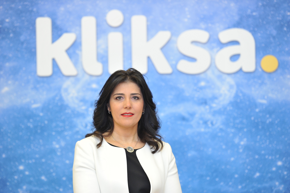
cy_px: 96
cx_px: 145
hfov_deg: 13.7
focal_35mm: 150
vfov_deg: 9.1
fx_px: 1208
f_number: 2.8
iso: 1600
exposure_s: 1/100
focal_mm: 150
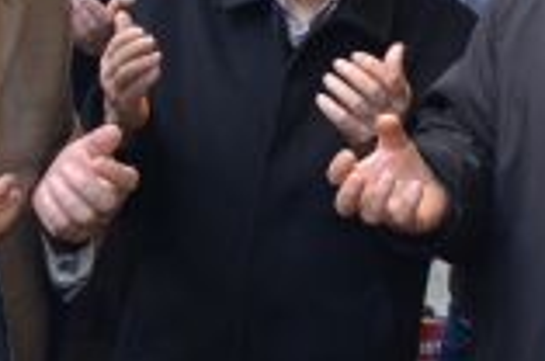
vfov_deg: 12.3
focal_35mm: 110
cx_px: 31
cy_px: 0
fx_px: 1662
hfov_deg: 18.3
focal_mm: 18
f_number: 3.5
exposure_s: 1/160
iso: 200
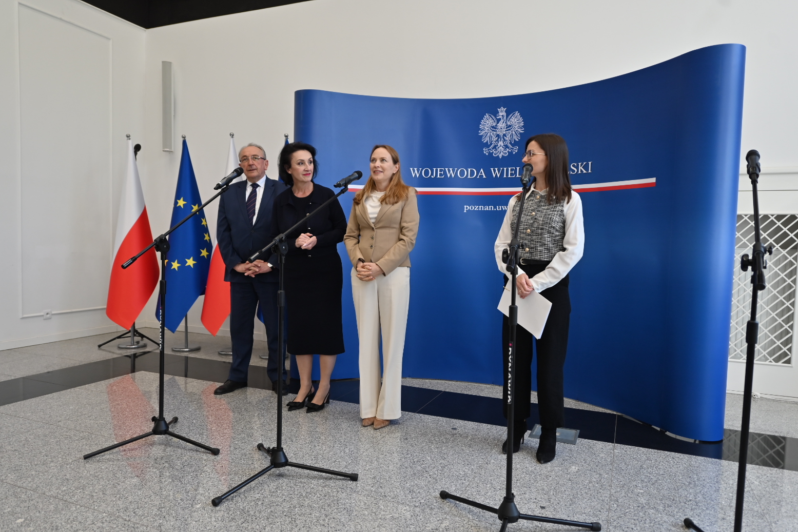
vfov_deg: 51.3
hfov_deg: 71.5
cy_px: 277
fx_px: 554
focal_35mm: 25
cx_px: 390
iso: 250
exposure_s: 1/320
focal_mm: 24
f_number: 2.8
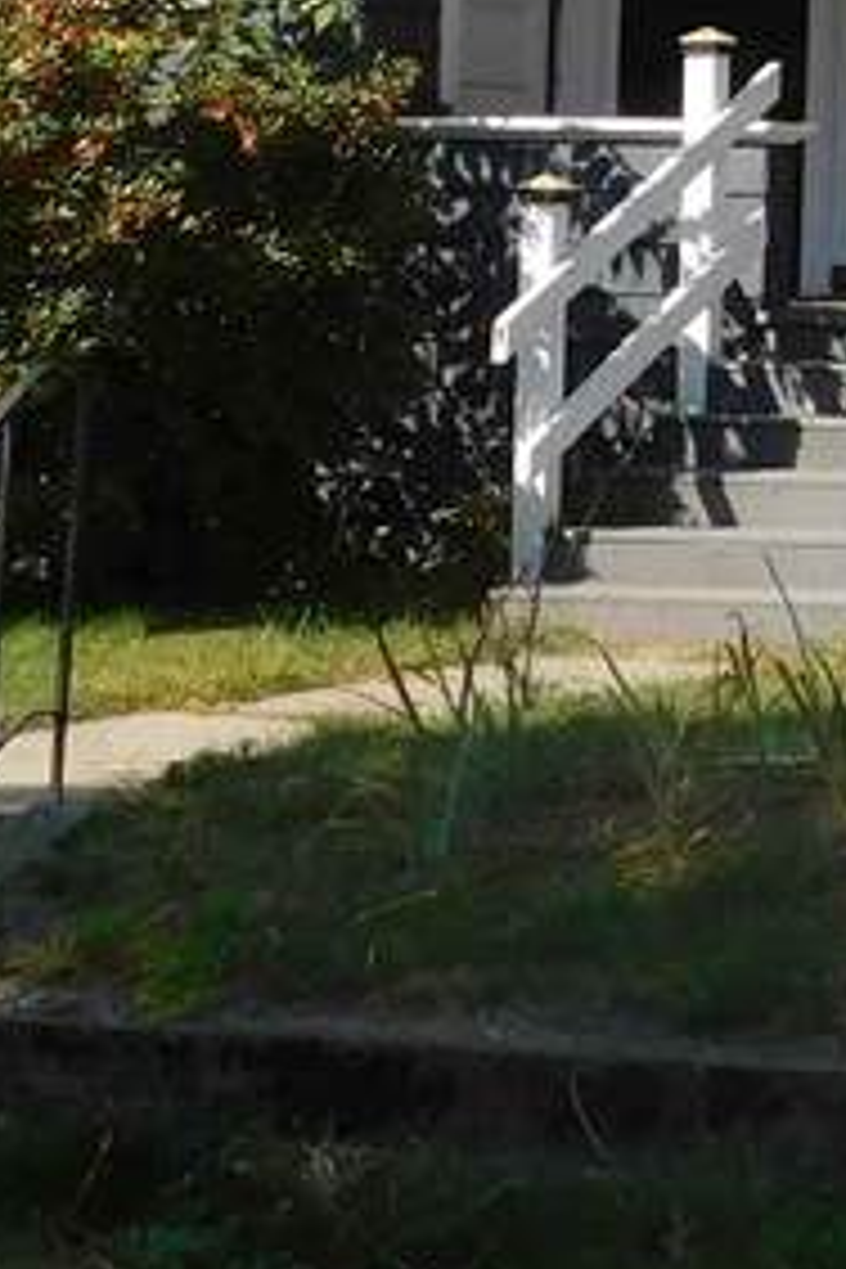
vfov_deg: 11.5
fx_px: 5992
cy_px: -693
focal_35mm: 170
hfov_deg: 7.9
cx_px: 1408
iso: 125
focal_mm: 6.3
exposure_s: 1/800
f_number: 3.5
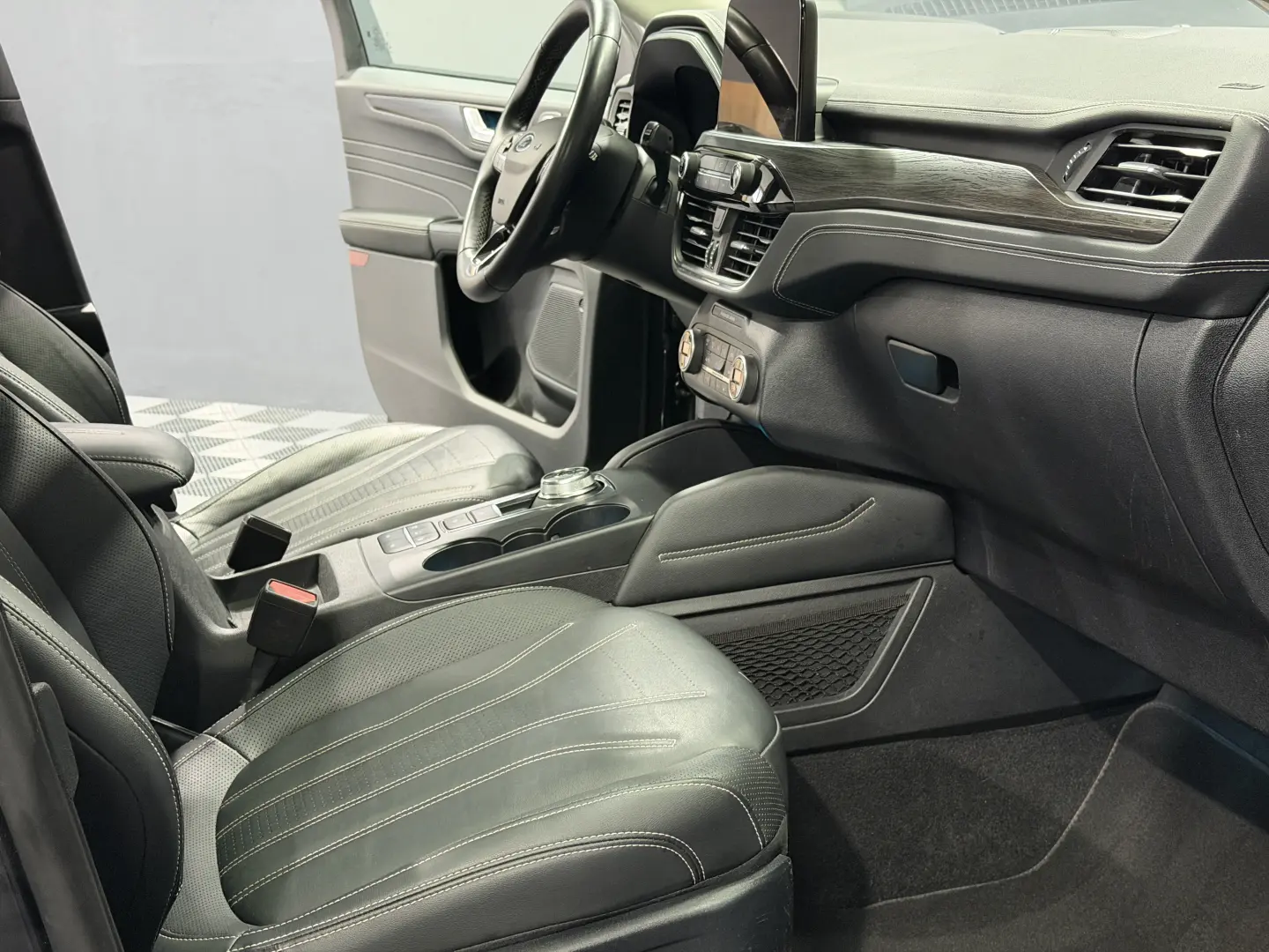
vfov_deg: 30.3
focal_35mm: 48
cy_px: 476
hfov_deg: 39.7
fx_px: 1760
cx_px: 634
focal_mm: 6.76
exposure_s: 1/33
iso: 320
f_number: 1.78
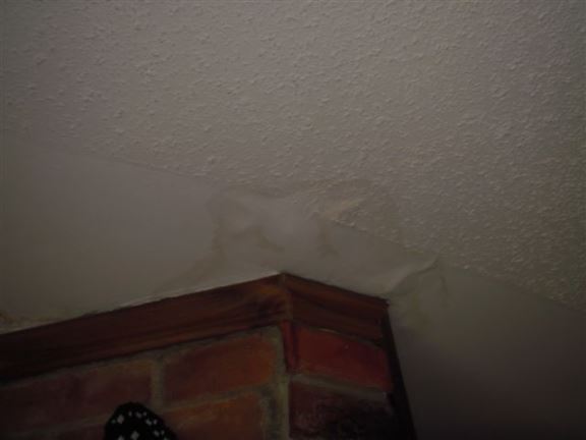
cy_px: 220
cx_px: 293
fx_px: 643
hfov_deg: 49.0
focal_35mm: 38
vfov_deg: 37.7
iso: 125
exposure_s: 1/30
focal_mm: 6.7
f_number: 3.5
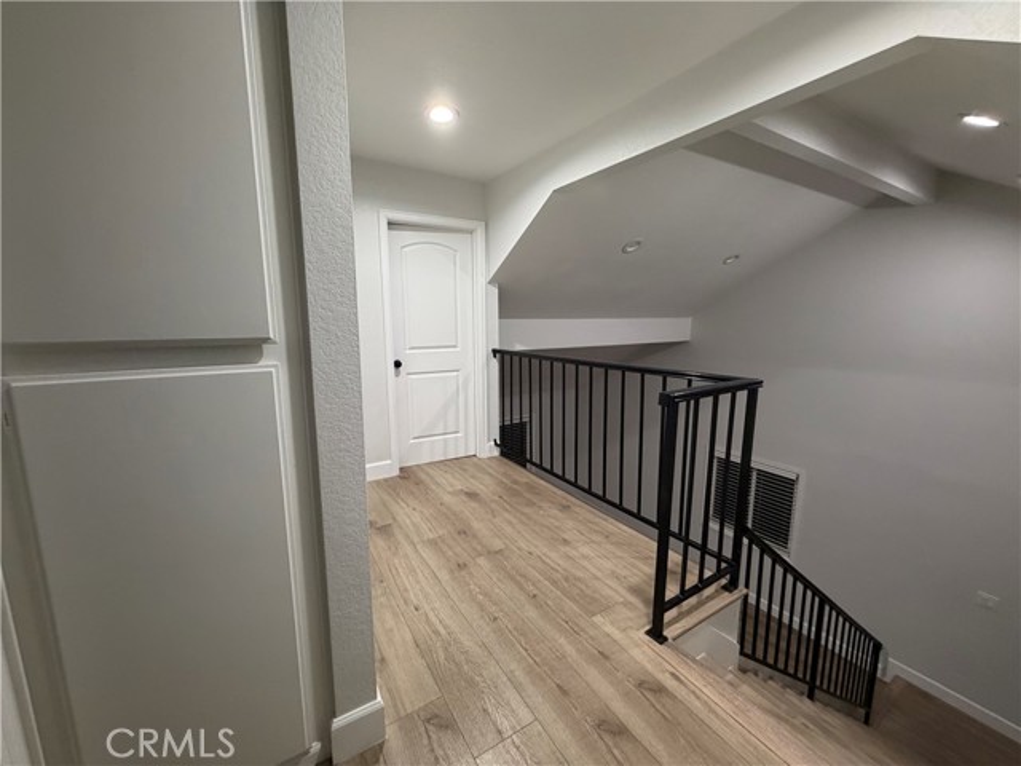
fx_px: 413
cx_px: 510
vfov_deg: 85.7
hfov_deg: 102.1
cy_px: 383
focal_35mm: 14
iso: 320
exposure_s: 1/60
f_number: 2.2
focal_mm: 2.22
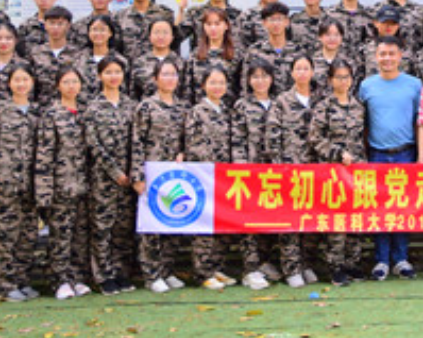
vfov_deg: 16.9
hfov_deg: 20.4
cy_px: -6
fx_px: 1114
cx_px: 474
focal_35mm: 89
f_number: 3.5
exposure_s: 1/125
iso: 250
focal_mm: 18
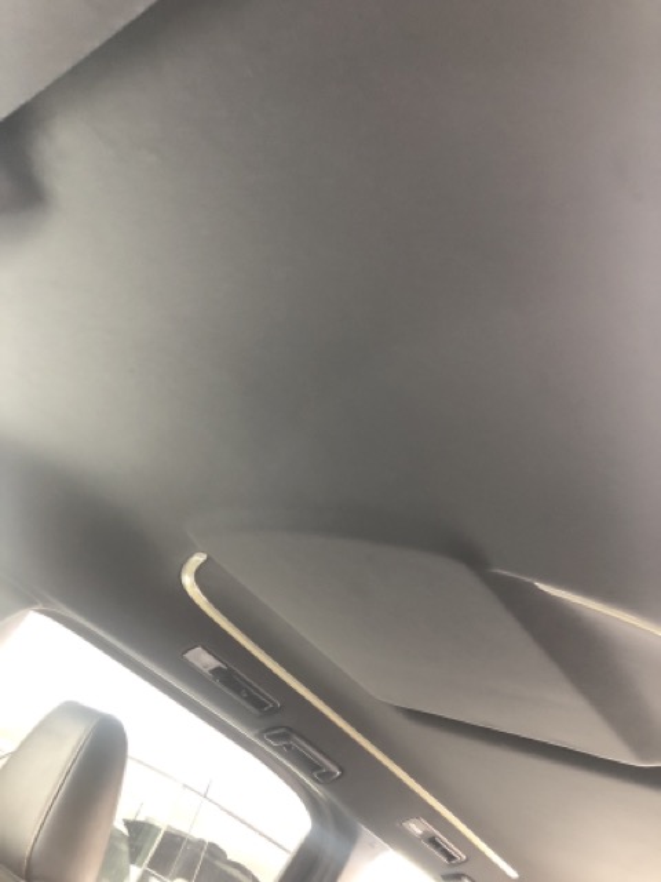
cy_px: 441
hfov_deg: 49.7
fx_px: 713
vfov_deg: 63.4
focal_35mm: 28
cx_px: 330
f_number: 1.8
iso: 64
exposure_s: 1/15
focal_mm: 3.99
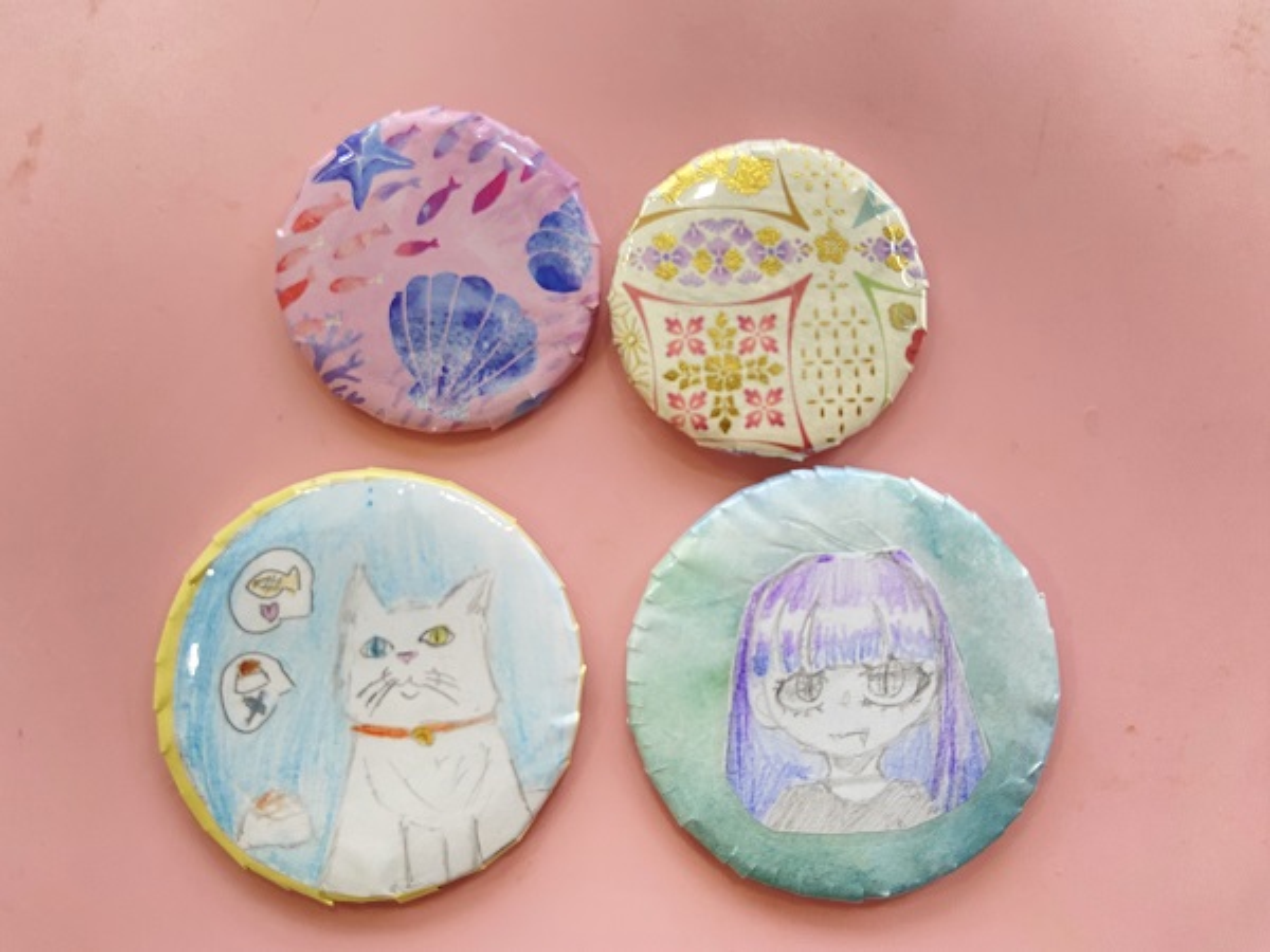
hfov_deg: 67.3
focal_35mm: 26
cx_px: 635
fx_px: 954
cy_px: 476
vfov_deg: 53.1
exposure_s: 1/62
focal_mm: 4.25
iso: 125
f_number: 1.8
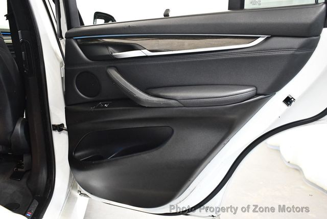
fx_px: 327
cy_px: 110
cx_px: 164
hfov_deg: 53.1
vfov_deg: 36.9
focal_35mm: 36
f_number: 3.5
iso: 3200
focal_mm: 18
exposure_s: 1/60
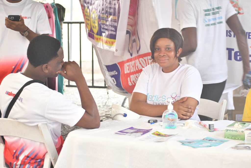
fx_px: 732
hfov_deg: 19.5
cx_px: 126
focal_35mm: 105
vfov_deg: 13.0
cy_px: 84
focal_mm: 70
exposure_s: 1/125
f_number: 4.5
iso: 800
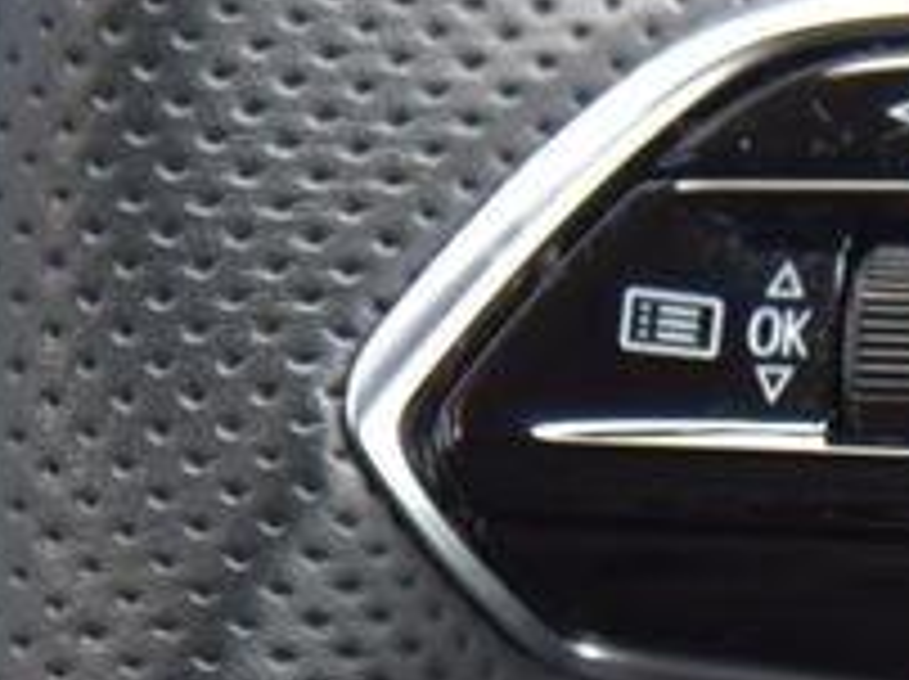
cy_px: 401
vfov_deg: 2.5
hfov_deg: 3.4
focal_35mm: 586
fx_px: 15370
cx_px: 1192
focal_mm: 120
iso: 500
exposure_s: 1/20
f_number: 4
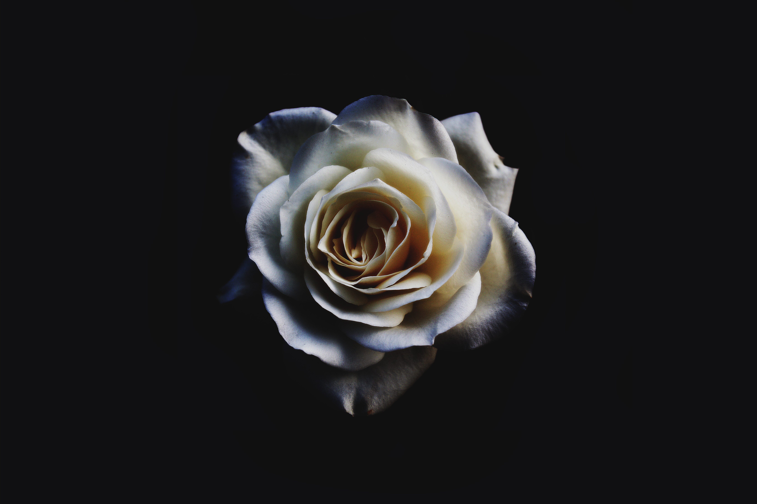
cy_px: 252
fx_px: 1734
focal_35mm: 82
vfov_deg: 16.5
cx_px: 378
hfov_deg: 24.6
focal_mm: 55
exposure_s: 1/200
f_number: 9
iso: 100
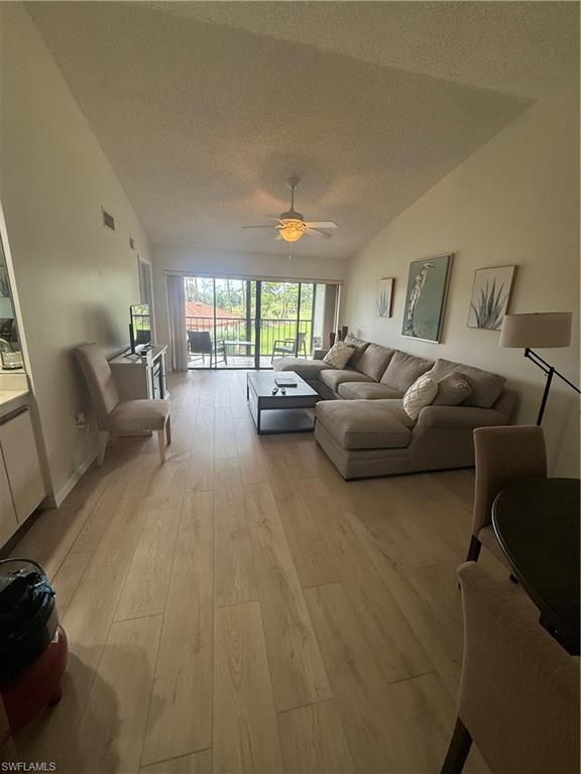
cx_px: 290
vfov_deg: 102.1
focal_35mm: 14
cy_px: 387
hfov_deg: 85.7
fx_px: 313
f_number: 2.2
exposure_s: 1/120
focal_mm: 2.22
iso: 160
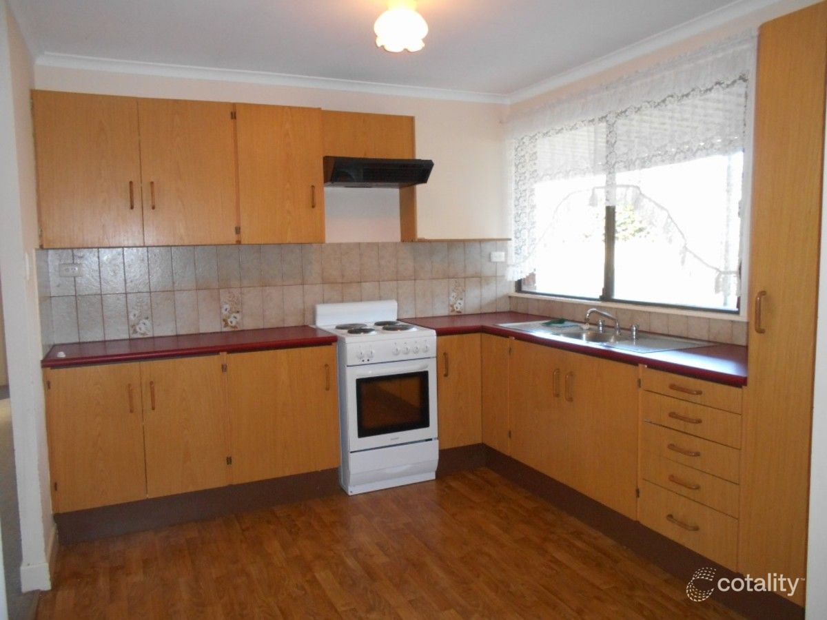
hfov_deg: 67.3
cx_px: 414
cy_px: 310
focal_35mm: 26
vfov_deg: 53.1
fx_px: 621
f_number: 3.2
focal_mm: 4.6
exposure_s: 1/25
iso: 320
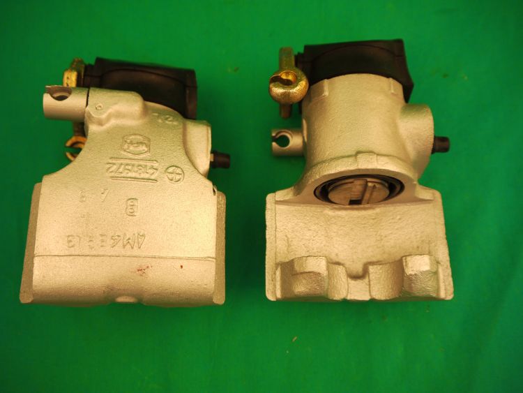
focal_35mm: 32
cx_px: 262
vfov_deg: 44.2
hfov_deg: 56.8
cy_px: 196
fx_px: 484
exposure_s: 1/60
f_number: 3.8
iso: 320
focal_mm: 16
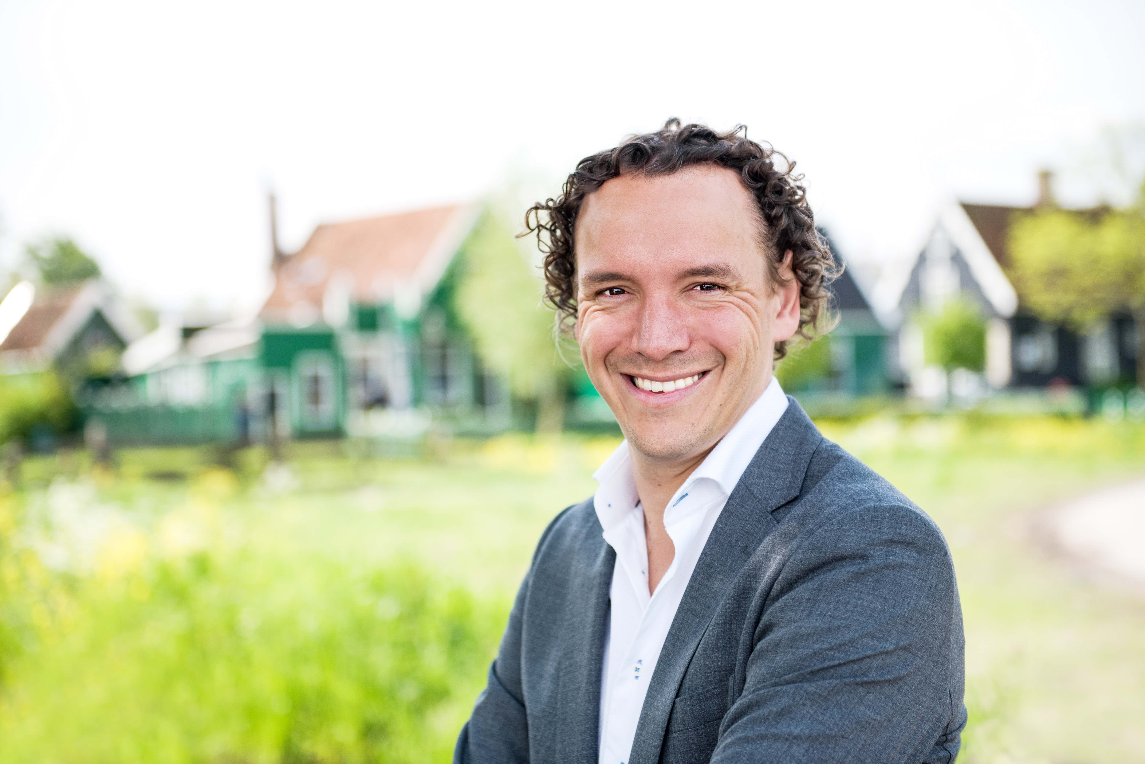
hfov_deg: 30.5
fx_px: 2100
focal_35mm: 66
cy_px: 382
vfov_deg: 20.6
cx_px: 572
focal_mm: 66
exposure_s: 1/3200
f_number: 2.8
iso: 400
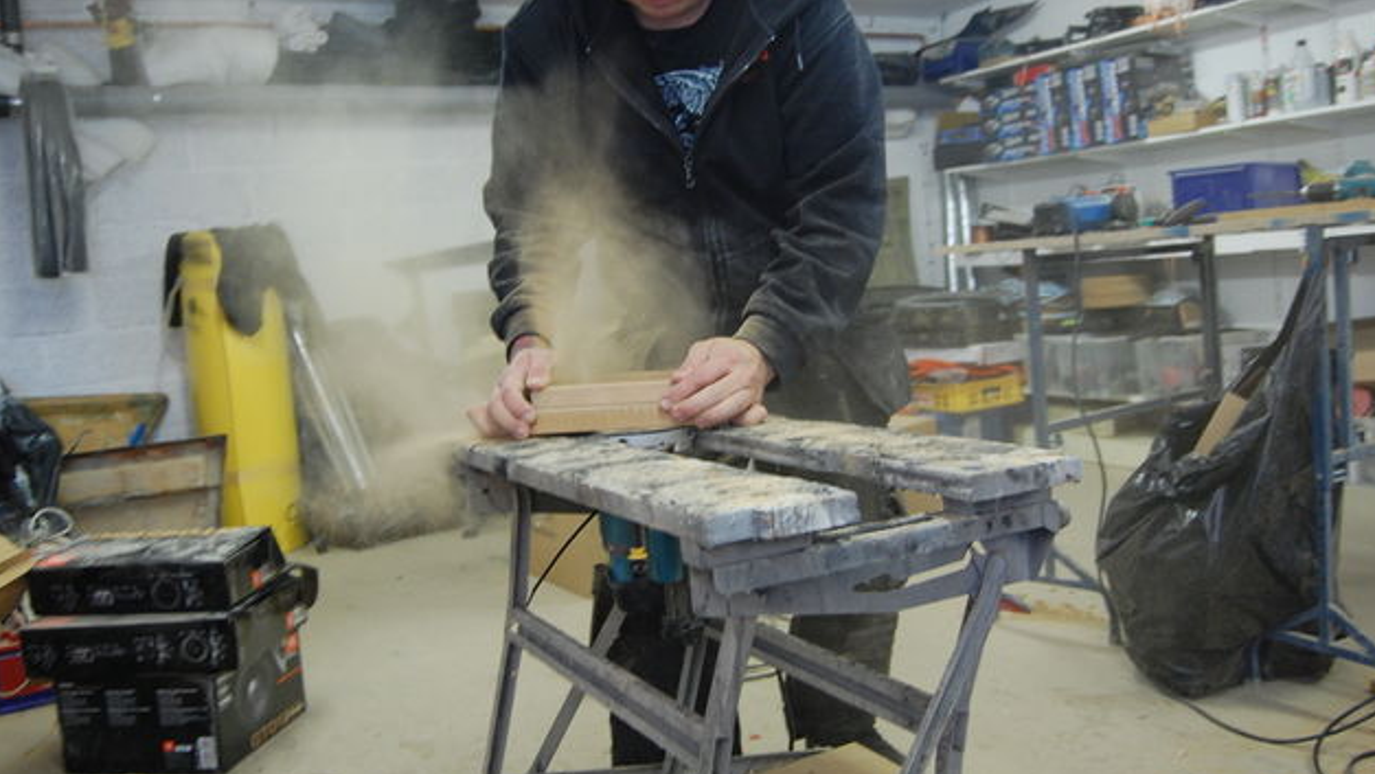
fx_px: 1167
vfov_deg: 36.7
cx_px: 697
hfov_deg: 61.0
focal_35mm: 32
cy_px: 357
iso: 800
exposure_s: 1/15
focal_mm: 20
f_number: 3.8
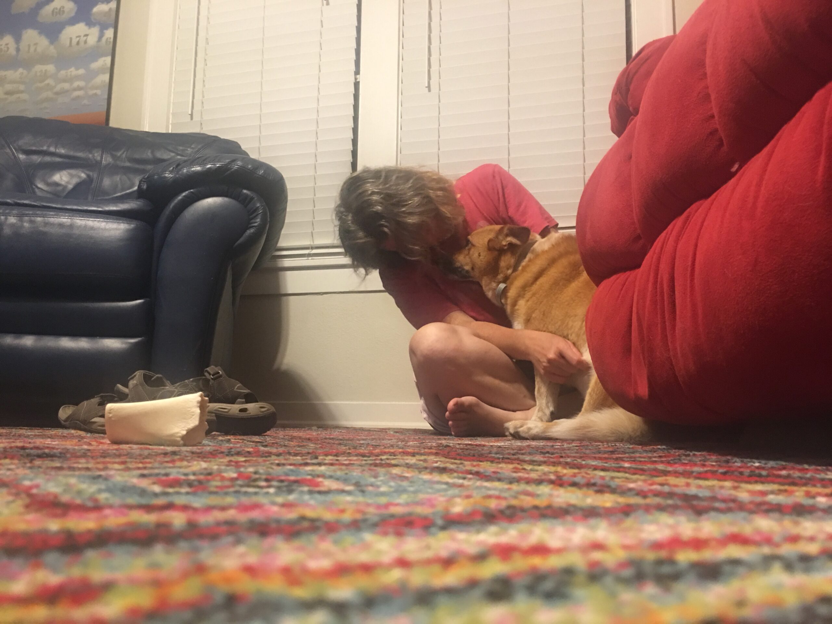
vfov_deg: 48.2
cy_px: 312
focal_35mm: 29
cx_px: 416
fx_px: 697
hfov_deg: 61.7
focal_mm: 4.15
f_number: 2.2
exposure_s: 1/4
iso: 64
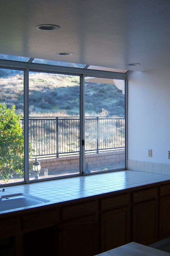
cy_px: 126
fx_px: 361
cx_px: 104
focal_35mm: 51
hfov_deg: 26.4
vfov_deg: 38.9
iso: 80
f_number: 2.8
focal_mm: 7.5
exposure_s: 1/100
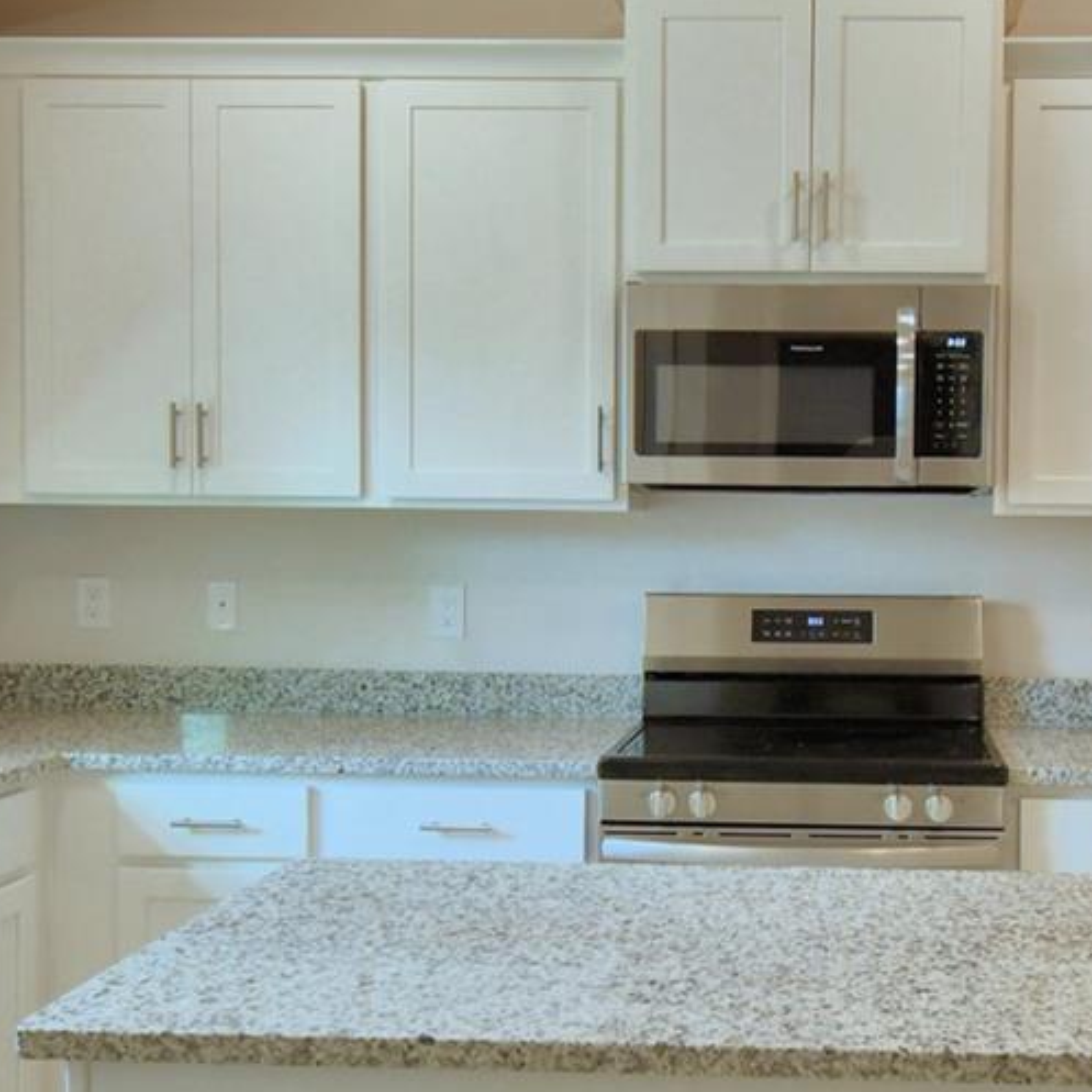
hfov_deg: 39.9
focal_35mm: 41
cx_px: 809
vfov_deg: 40.9
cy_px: 565
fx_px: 1463
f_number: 4.5
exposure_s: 1/60
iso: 400
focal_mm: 10
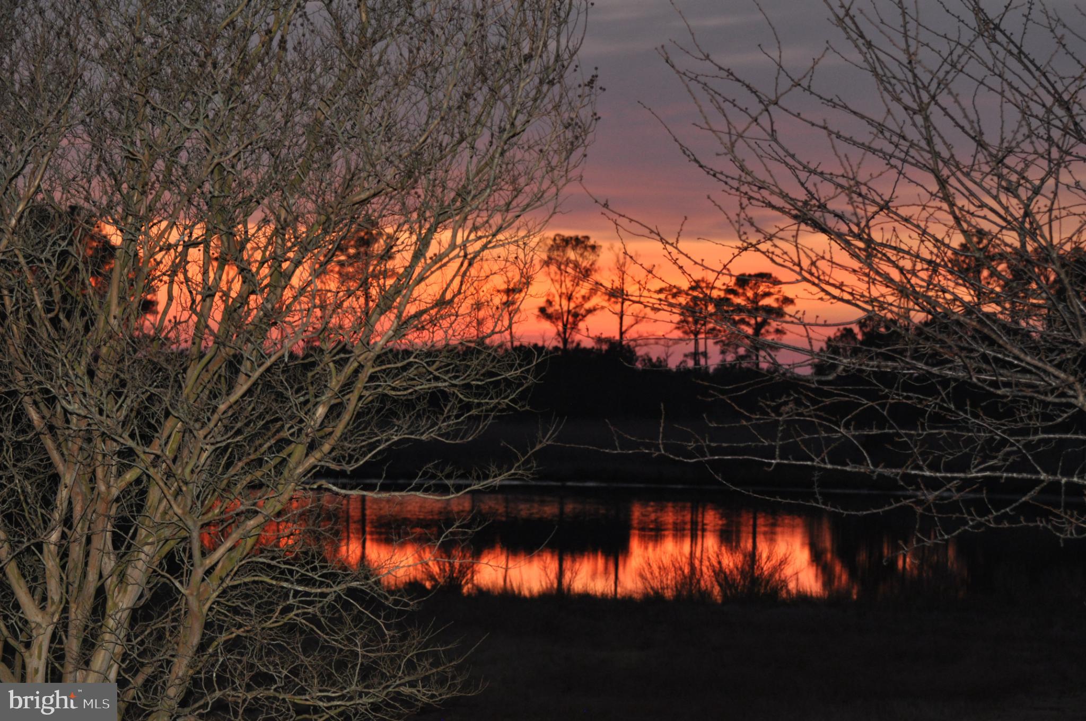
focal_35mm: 105
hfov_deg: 19.5
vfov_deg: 13.0
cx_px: 543
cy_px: 360
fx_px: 3163
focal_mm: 70
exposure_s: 1/60
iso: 800
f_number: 4.5
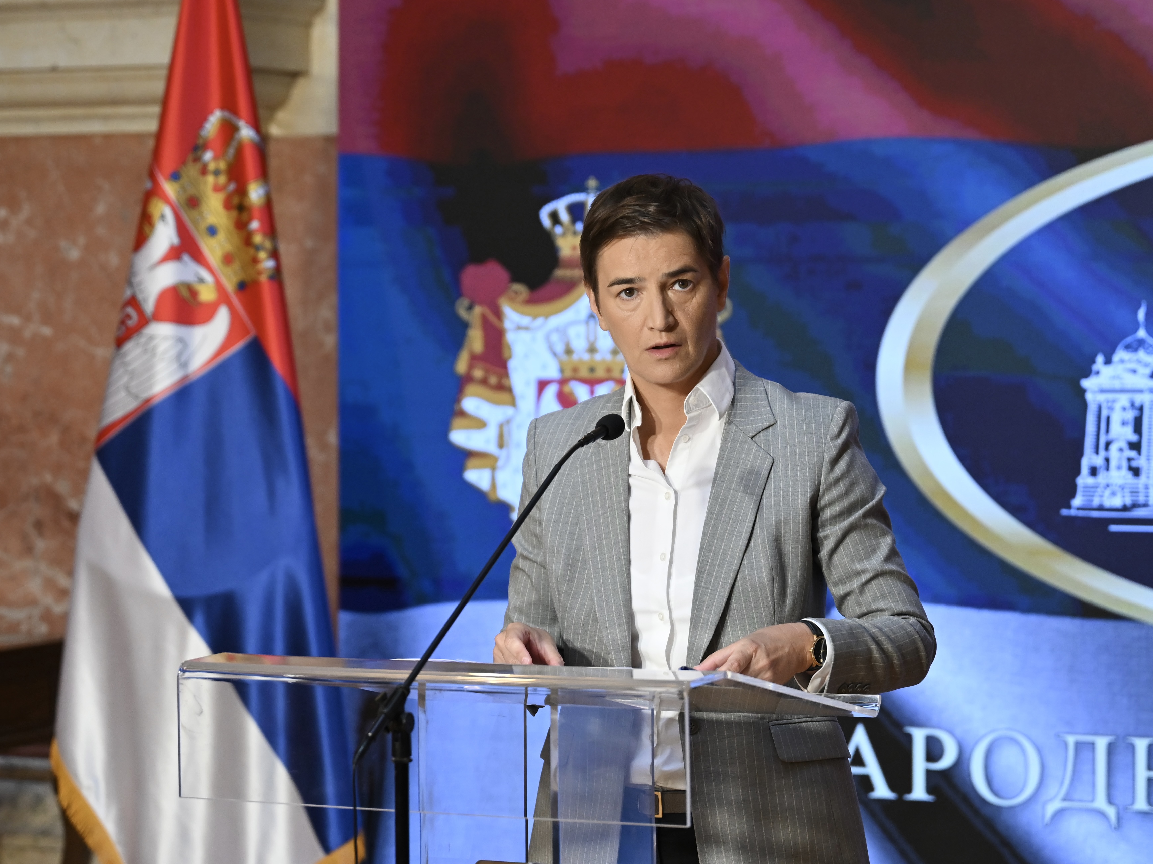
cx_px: 608
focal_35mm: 118
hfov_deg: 16.7
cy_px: 442
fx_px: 3930
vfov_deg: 12.6
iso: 1250
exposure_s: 1/320
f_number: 2.8
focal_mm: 70
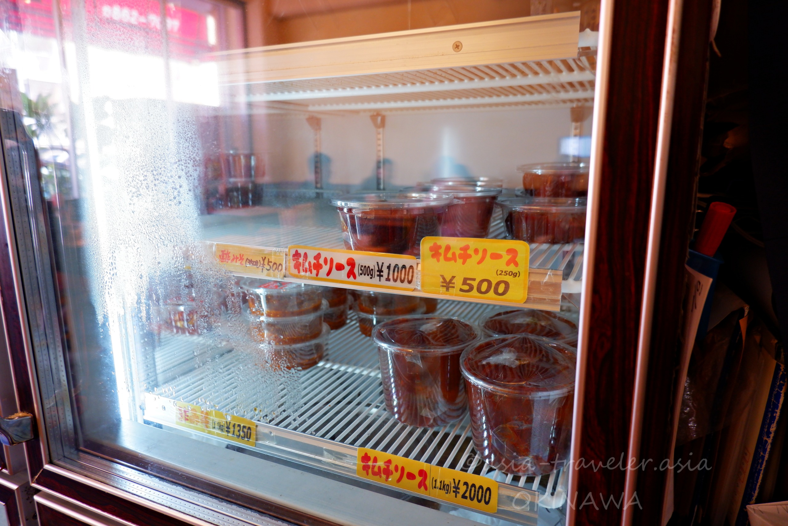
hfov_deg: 76.1
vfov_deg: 55.1
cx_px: 394
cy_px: 263
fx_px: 503
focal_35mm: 23
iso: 400
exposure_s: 1/70
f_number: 3.5
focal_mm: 15
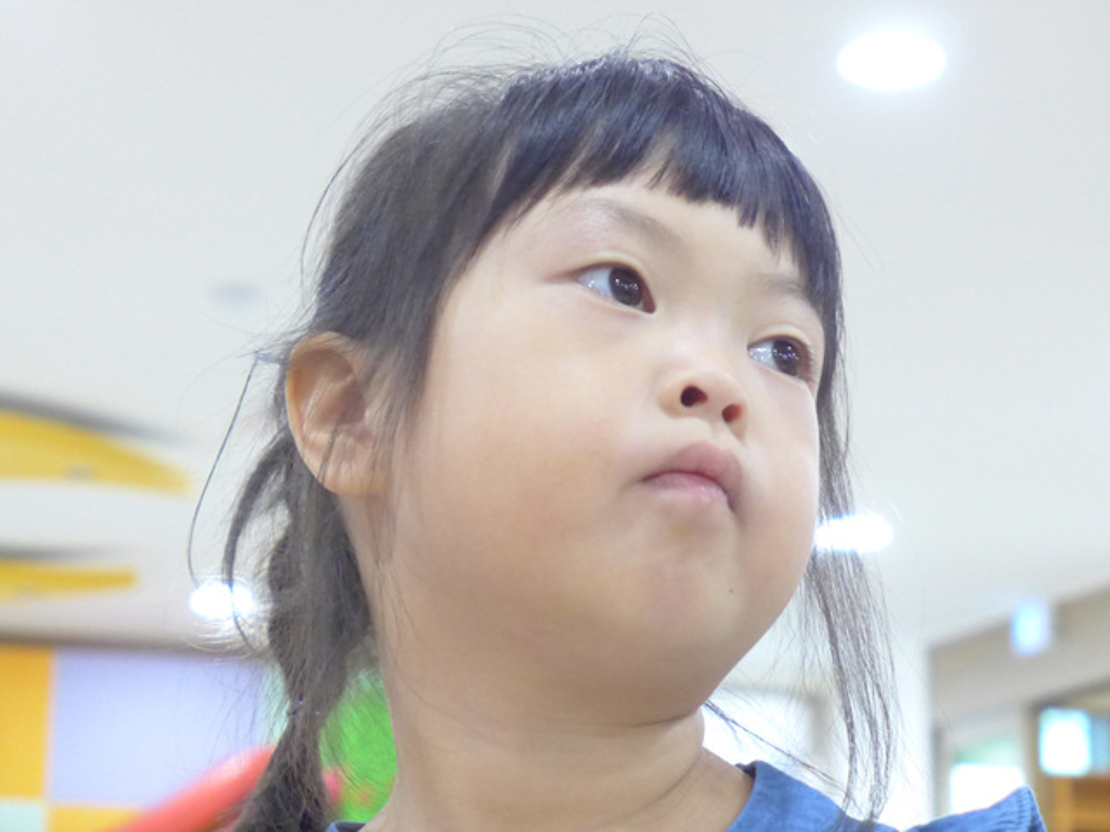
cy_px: 416
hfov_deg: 21.8
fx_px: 2886
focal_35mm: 90
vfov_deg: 16.4
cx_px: 555
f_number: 2.3
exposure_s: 1/250
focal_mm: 17.7
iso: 1600
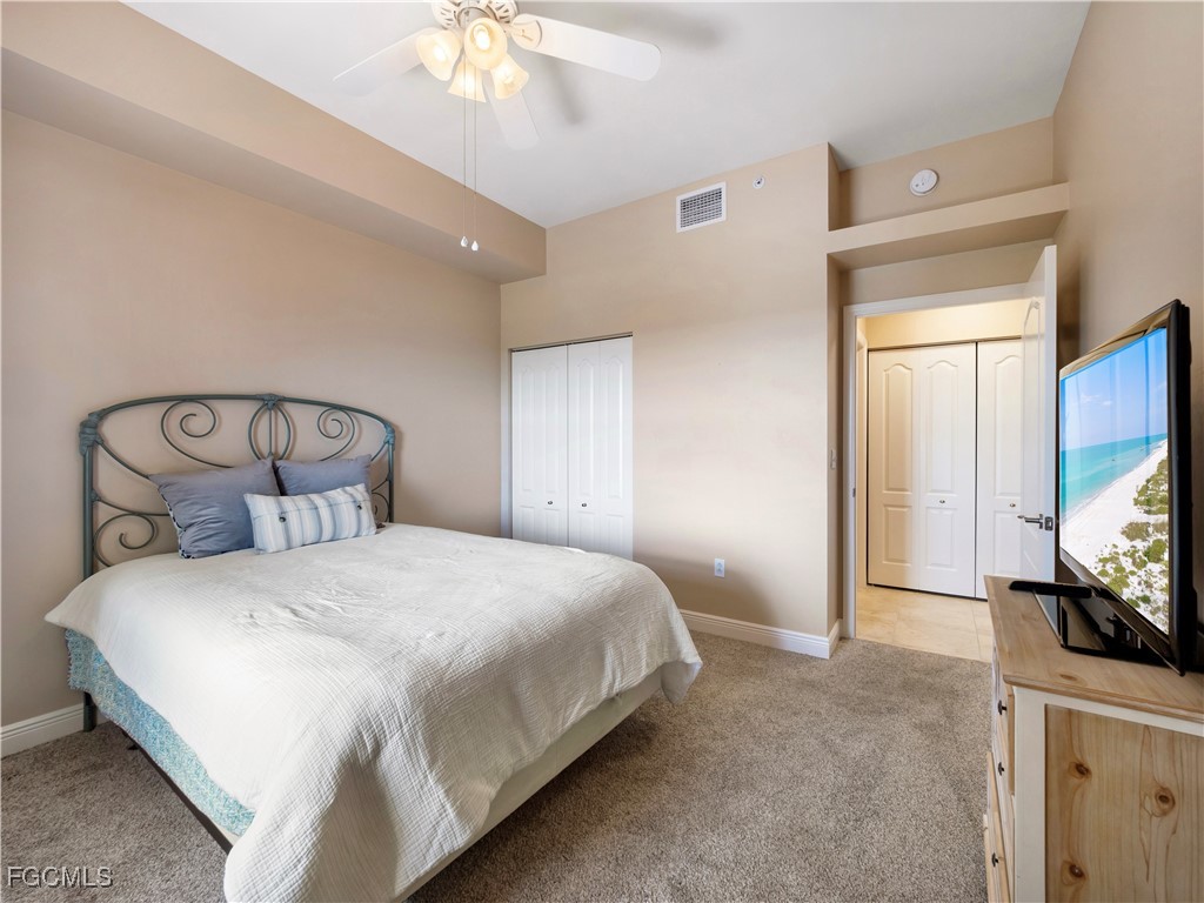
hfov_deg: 102.1
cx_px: 602
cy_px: 452
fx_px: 487
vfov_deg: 85.7
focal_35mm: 14
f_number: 7.1
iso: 200
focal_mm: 7
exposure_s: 1/10
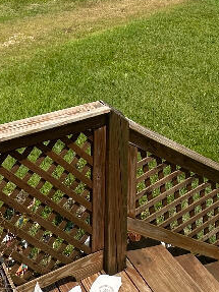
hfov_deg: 28.6
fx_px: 422
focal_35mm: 50
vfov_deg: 31.5
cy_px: -64
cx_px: 52
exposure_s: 1/2747
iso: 50
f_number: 2.2
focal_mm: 2.22
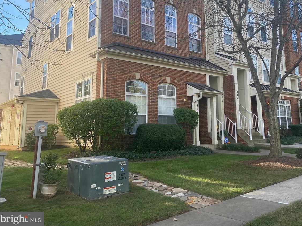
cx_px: 189
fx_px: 288
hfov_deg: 54.7
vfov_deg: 42.6
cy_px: 84
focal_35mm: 33
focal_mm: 4.25
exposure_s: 1/654
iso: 32
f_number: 1.8
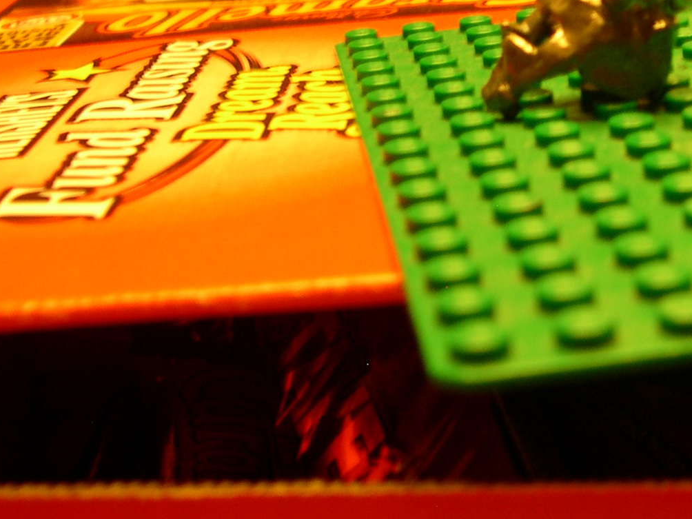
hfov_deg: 22.4
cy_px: 103
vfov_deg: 17.0
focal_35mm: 86
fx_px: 1719
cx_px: 576
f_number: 2.8
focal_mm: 8
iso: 100
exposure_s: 1/6.5
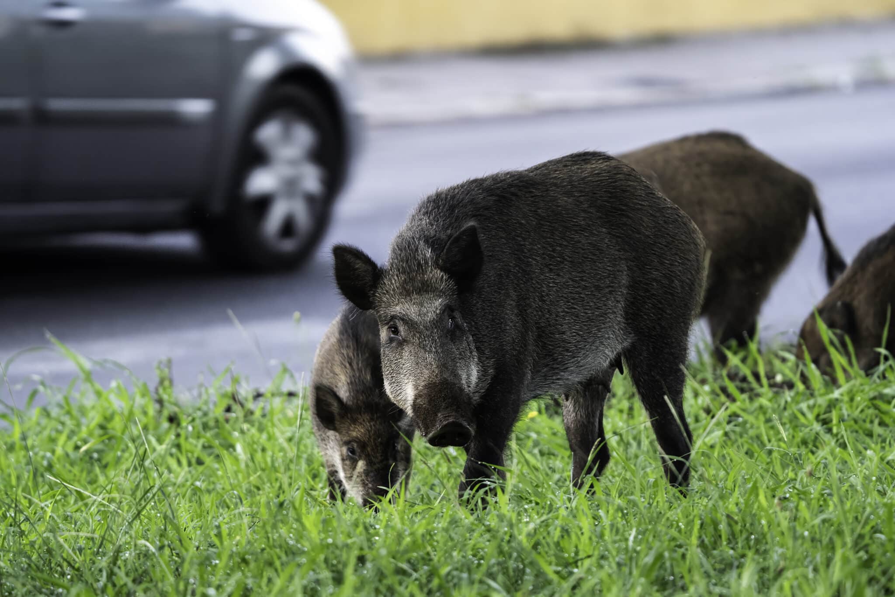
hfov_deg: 5.6
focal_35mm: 365
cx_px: 448
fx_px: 9073
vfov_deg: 3.8
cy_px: 298
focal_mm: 365
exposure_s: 1/100
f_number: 6.3
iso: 4000
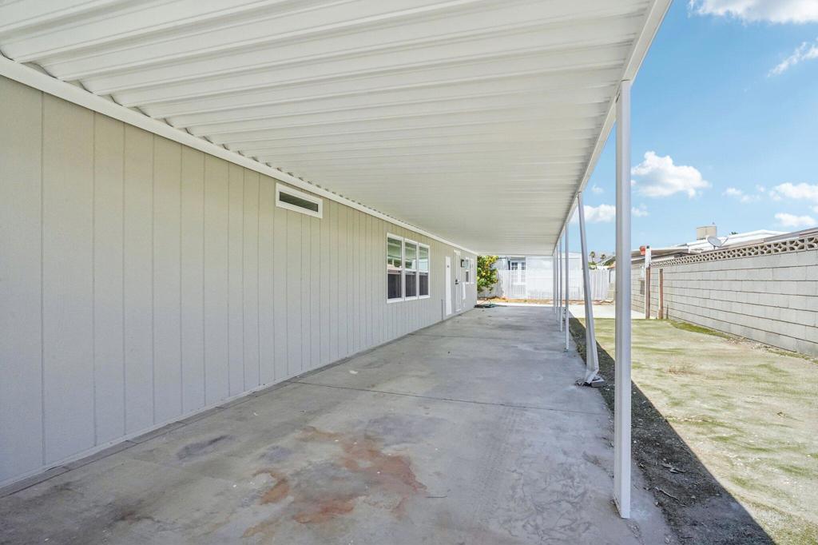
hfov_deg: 96.8
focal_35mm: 16
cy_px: 272
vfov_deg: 73.7
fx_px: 363
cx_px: 409
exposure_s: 1/1500
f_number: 16
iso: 3200
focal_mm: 16
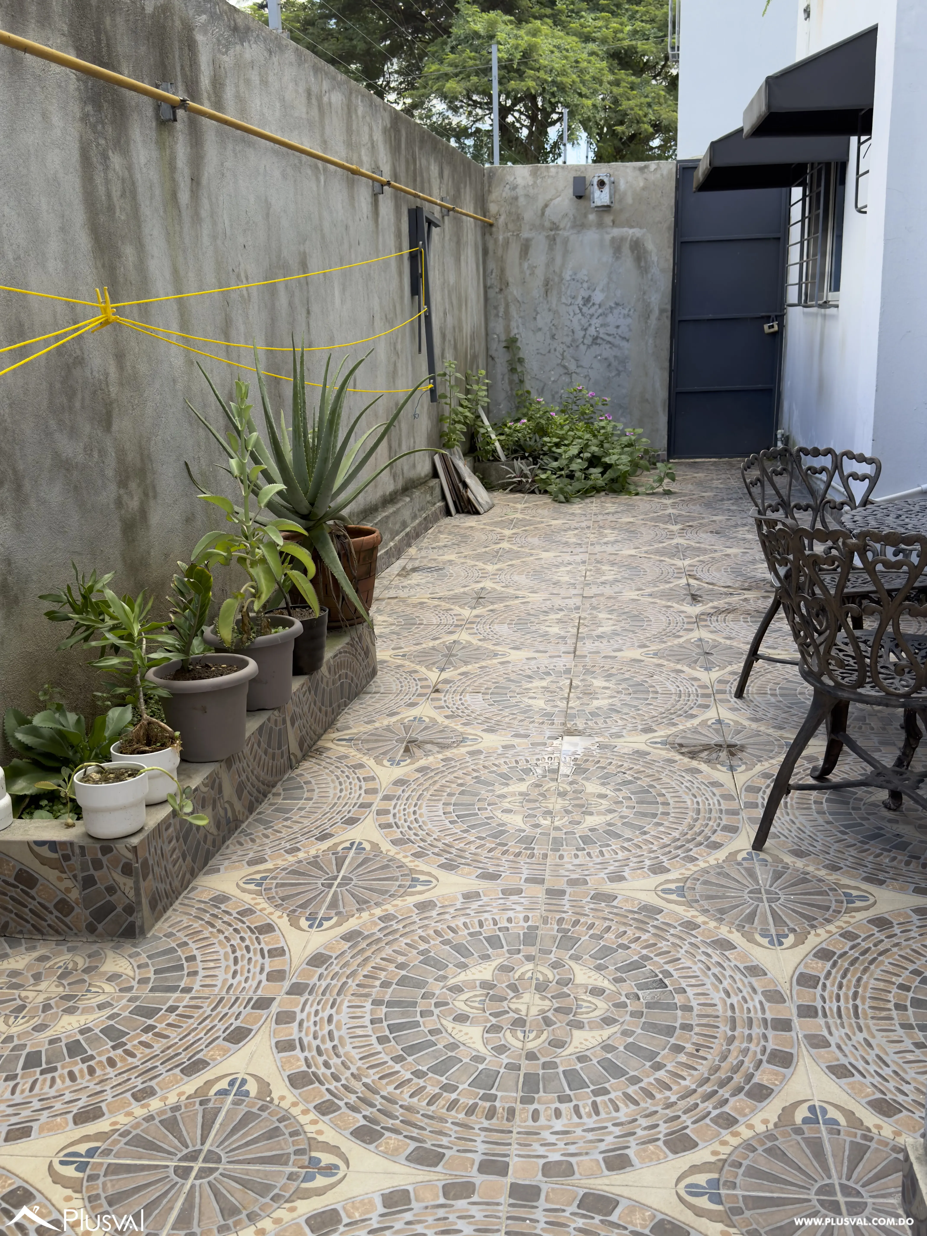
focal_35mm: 35
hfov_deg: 40.7
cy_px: 618
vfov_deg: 52.6
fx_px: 1250
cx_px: 464
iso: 64
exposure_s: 1/657
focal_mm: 6.76
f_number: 1.78
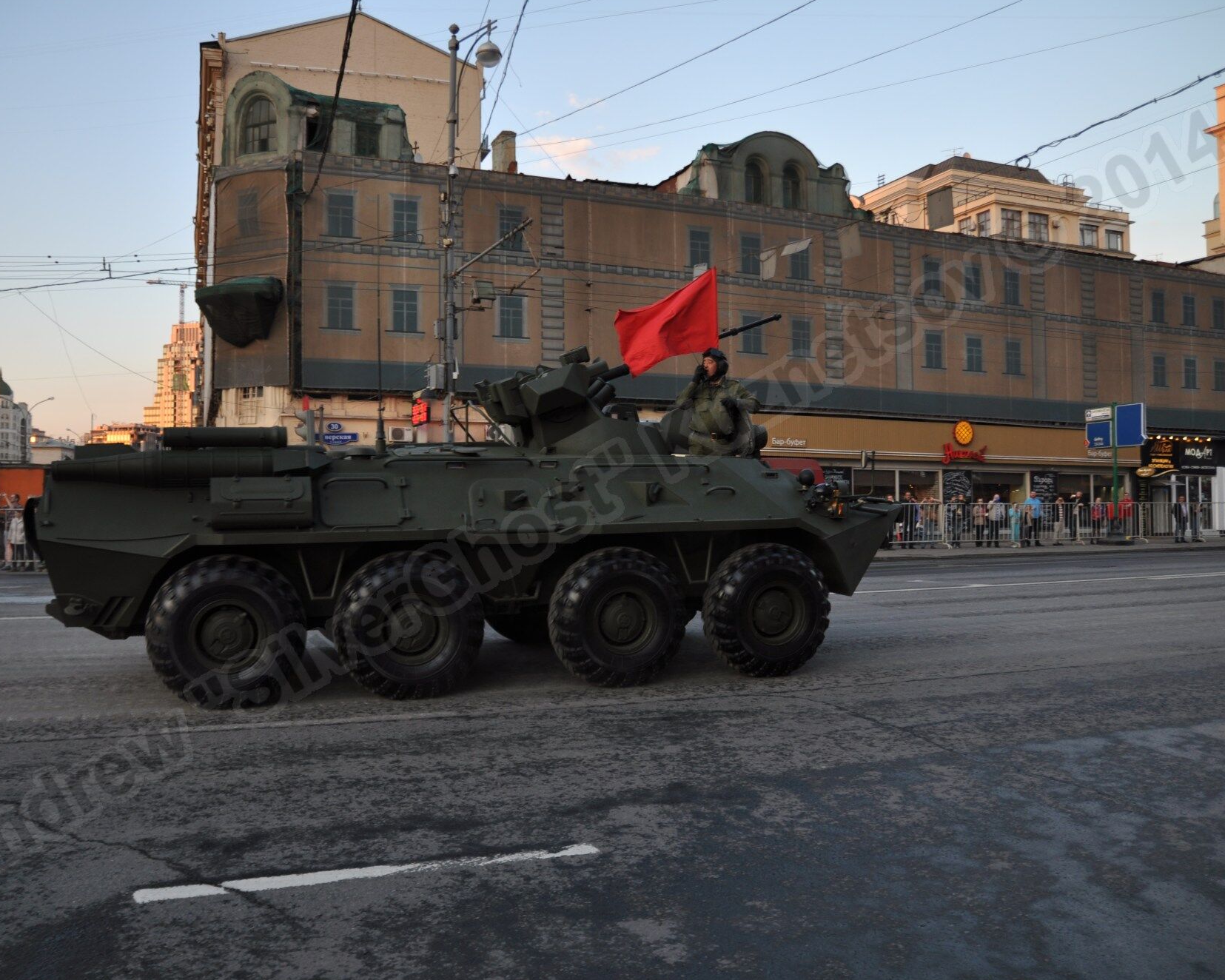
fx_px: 1072
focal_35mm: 30
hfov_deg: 59.4
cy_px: 495
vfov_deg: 49.1
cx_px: 586
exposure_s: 1/200
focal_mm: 17
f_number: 2.8
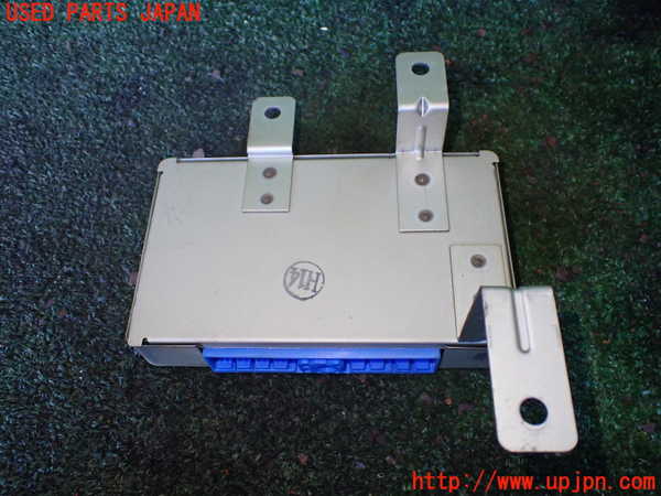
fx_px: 573
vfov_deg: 46.8
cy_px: 248
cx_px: 330
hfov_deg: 60.0
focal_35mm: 30
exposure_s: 1/125
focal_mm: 5.4
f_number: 2.3
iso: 800
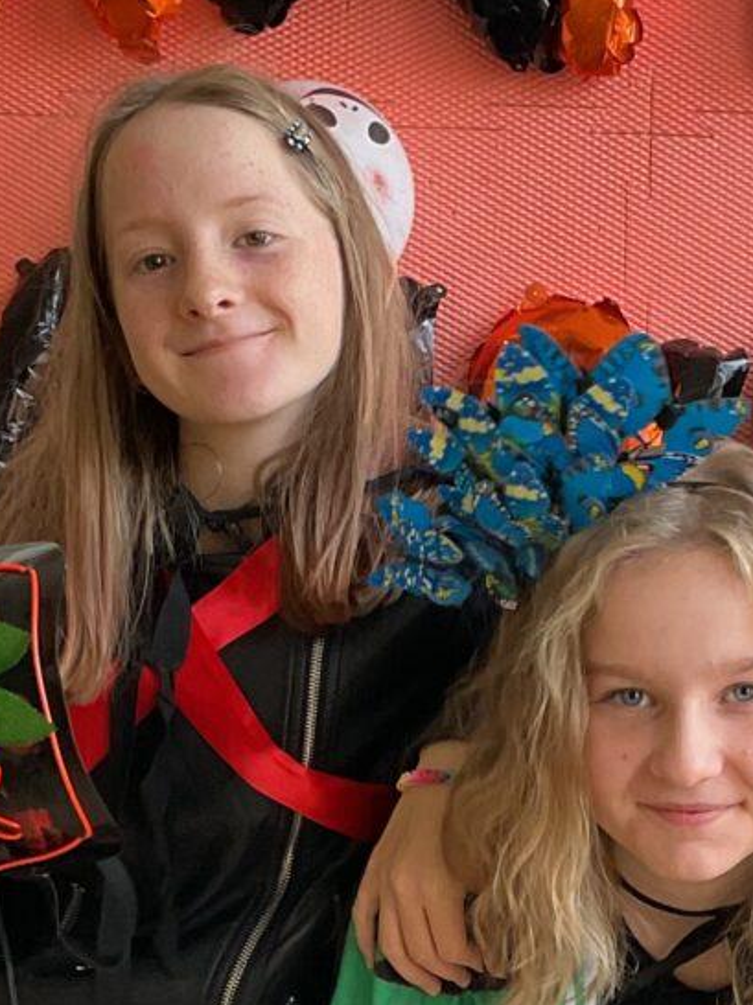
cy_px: 1071
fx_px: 2467
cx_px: 742
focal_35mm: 85
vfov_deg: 21.9
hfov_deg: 17.0
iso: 50
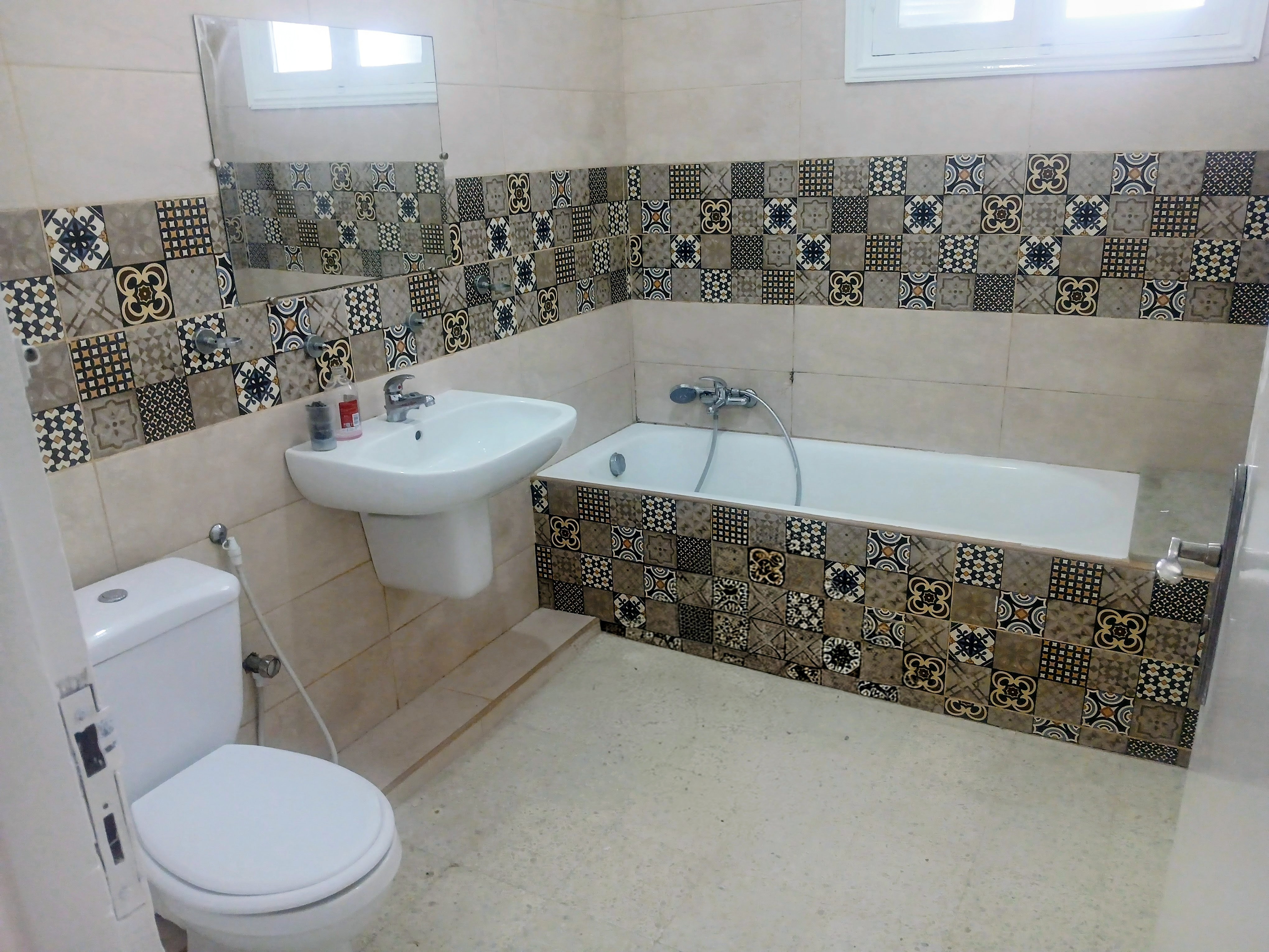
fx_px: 953
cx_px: 634
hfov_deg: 67.3
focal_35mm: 26
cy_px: 476
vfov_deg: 53.1
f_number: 1.8
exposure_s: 1/50
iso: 200
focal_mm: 3.98
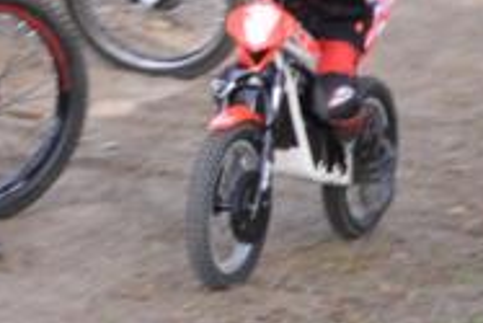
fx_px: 3410
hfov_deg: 8.0
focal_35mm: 254
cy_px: 12
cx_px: -39
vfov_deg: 5.4
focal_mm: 95
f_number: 5.6
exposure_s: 1/80
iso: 250
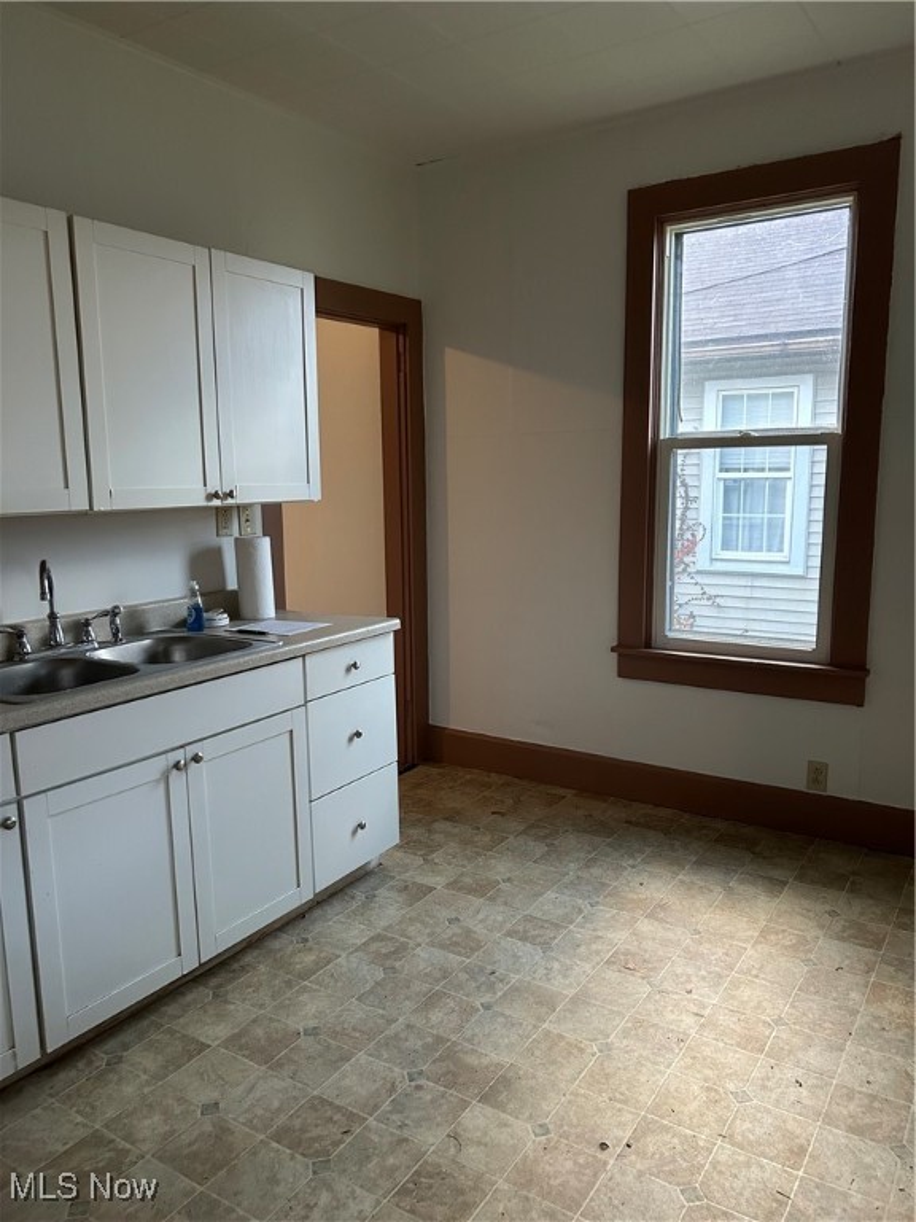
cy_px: 611
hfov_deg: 53.1
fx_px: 917
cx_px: 458
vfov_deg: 67.3
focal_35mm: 26
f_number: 1.5
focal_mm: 5.7
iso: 320
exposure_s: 1/60
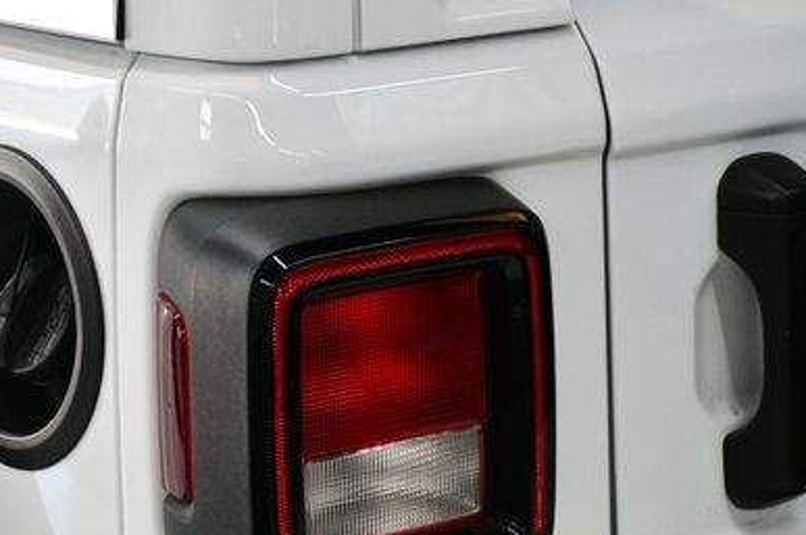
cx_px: 362
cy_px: 408
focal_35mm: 149
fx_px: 3332
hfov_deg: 13.8
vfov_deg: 9.2
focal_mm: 60
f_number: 5
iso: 1400
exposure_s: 1/125
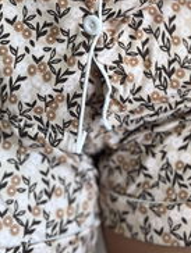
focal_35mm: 76
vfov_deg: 23.1
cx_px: 112
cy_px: -65
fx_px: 558
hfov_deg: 19.4
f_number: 1.6
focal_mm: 5.1
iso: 100
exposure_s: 1/122
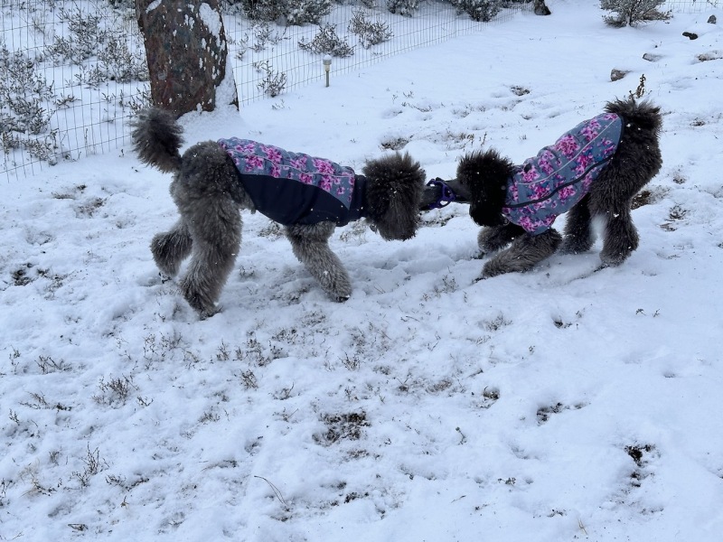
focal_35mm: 48
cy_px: 271
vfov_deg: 30.3
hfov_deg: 39.7
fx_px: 1003
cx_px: 362
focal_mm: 6.86
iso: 64
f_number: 1.78
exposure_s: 1/1376
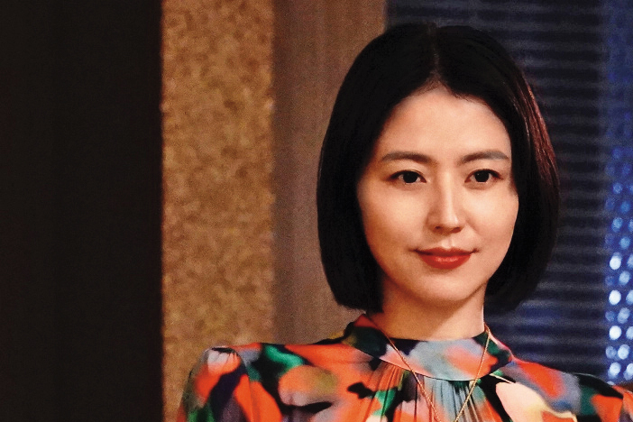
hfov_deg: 4.0
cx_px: 444
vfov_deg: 2.7
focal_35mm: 513
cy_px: 512
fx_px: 9020
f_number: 5.6
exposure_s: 1/125
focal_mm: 200
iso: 12800
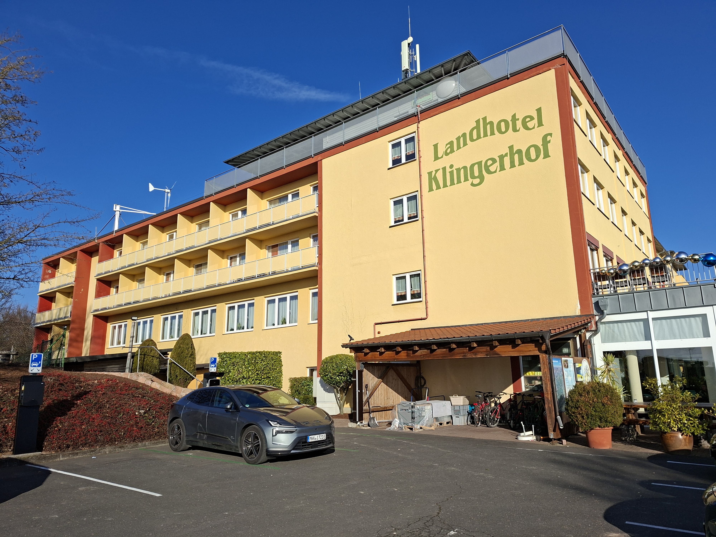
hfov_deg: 73.9
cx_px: 358
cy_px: 268
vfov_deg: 58.9
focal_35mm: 23
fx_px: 476
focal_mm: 5.54
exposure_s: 1/2500
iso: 50
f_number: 1.8
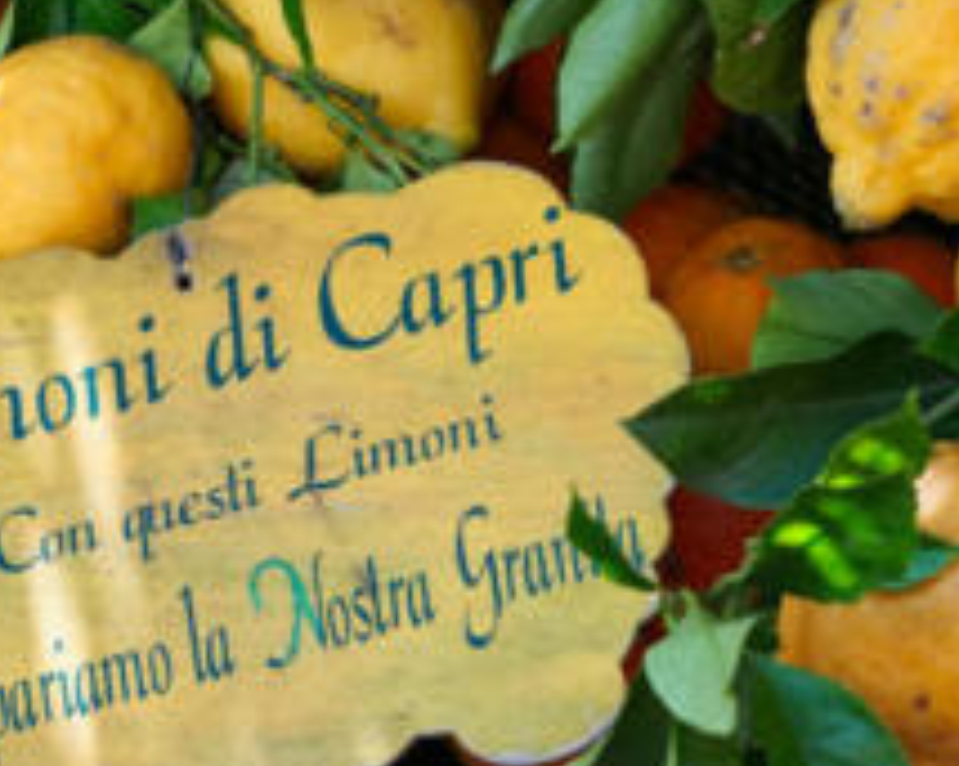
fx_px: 6525
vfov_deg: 6.7
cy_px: 253
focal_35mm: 230
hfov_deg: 8.4
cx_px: 408
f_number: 6.3
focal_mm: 105
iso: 1250
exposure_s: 1/160
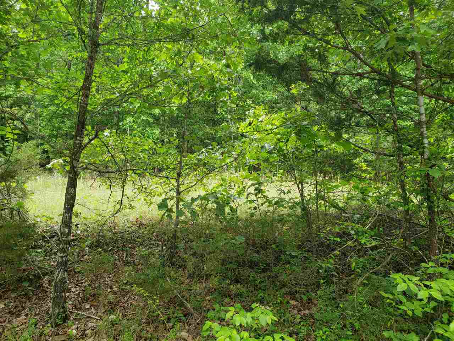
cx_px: 227
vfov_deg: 53.1
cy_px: 170
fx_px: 341
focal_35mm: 26
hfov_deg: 67.3
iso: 50
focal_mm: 4.3
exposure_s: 1/120
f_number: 2.4
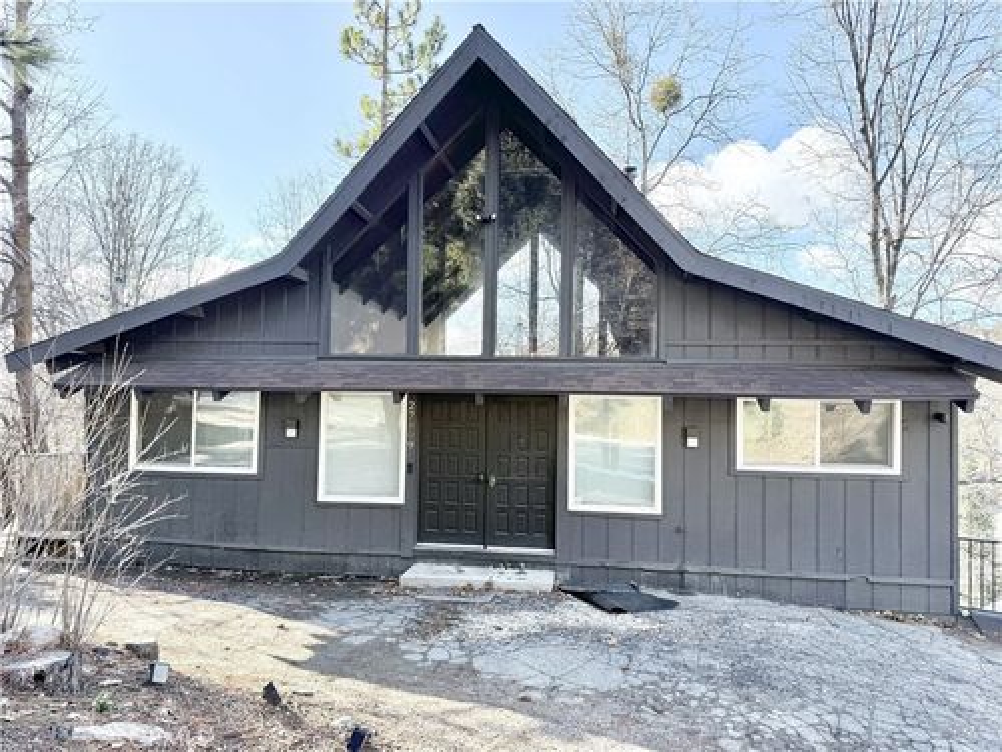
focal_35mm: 24
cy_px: 376
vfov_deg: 56.8
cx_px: 501
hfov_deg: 71.6
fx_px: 695
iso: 80
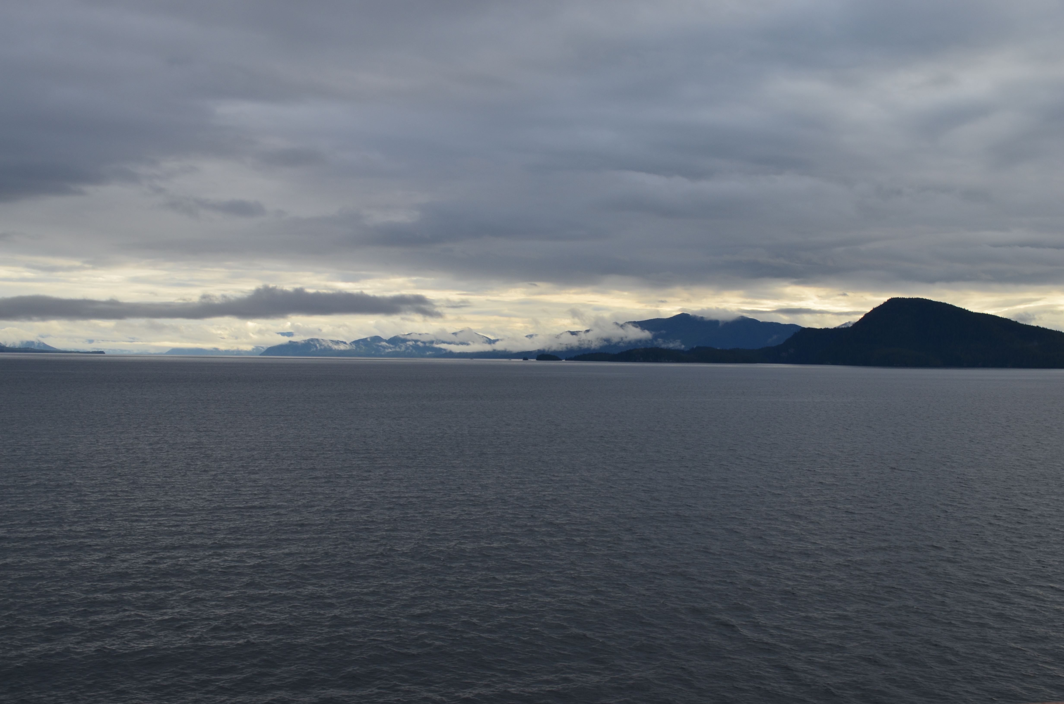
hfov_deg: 43.7
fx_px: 1327
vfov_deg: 29.7
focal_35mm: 45
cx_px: 532
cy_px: 352
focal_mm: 30
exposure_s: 1/125
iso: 180
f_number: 11
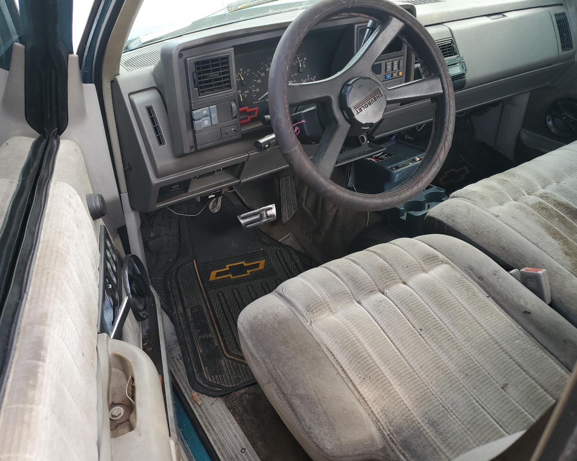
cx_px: 284
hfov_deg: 62.2
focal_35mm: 28
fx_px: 478
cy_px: 225
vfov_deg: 51.5
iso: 50
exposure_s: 1/161
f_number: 1.5
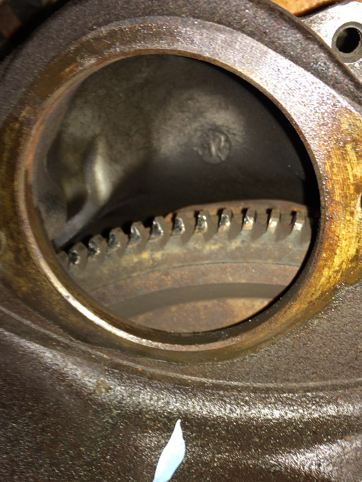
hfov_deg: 48.2
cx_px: 181
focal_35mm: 29
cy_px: 241
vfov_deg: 61.7
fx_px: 404
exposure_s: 1/31
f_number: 2.2
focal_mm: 4.15
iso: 32
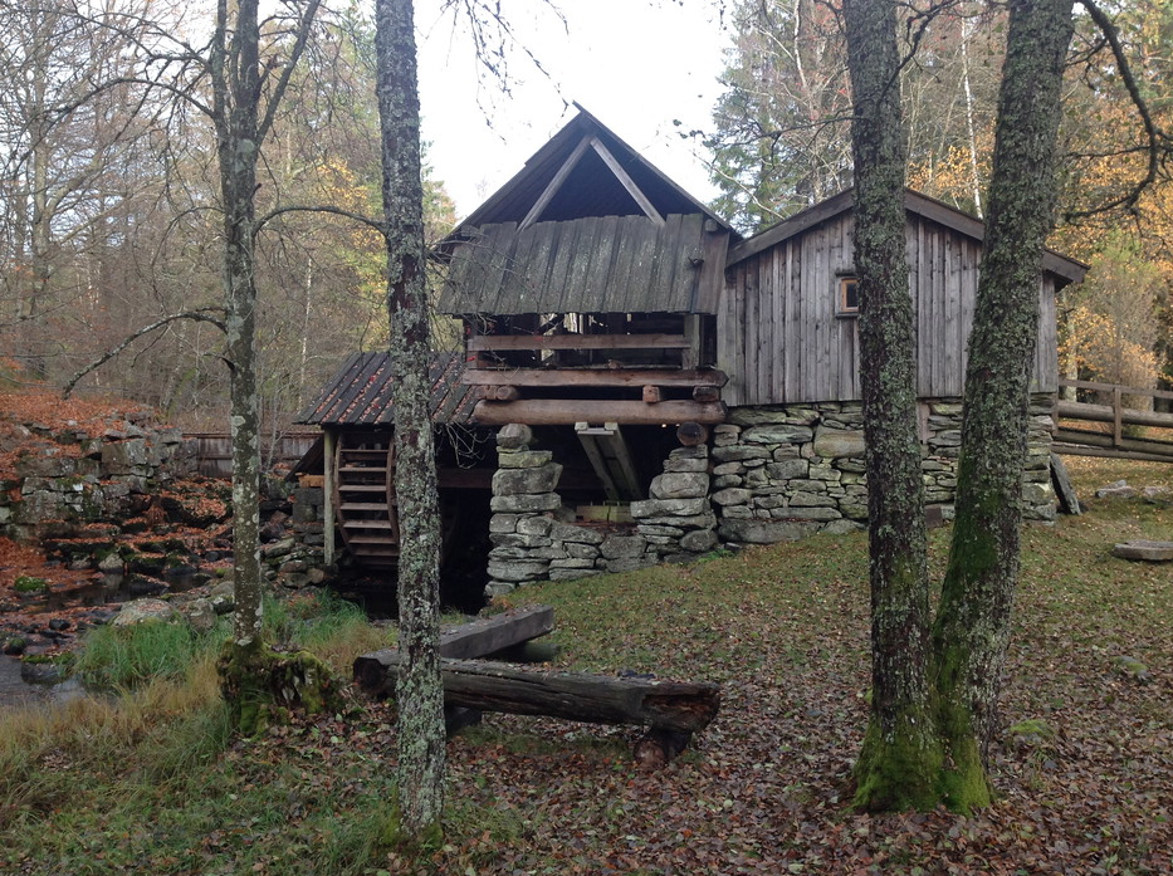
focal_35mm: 36
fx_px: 1218
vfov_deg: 39.6
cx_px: 583
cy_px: 443
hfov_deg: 51.4
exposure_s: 1/184
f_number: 2.4
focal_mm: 4.28
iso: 50
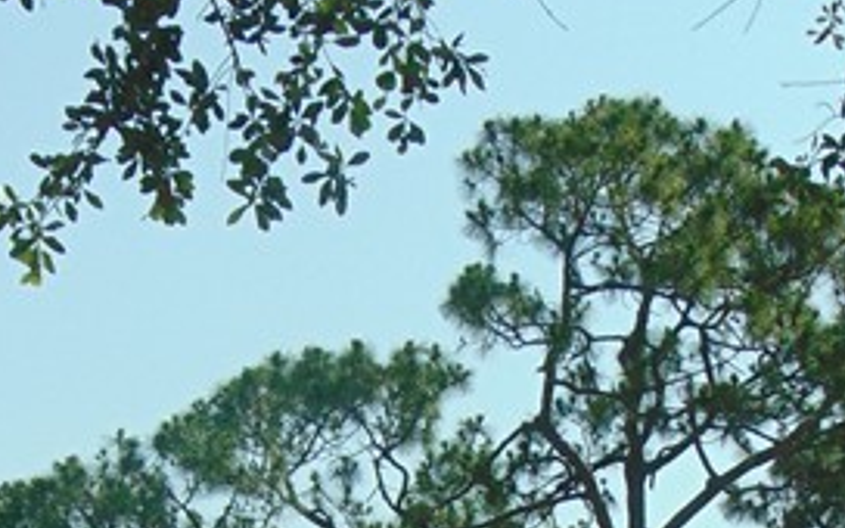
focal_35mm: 239
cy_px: 1000
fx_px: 5504
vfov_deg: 5.4
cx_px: 230
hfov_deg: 8.8
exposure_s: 1/200
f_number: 9.3
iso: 80
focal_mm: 10.8
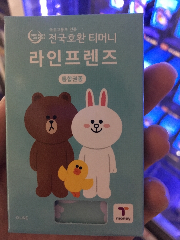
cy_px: 120
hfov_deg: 48.2
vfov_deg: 61.7
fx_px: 201
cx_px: 90
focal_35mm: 29
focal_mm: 4.15
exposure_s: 1/15
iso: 320
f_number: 2.2
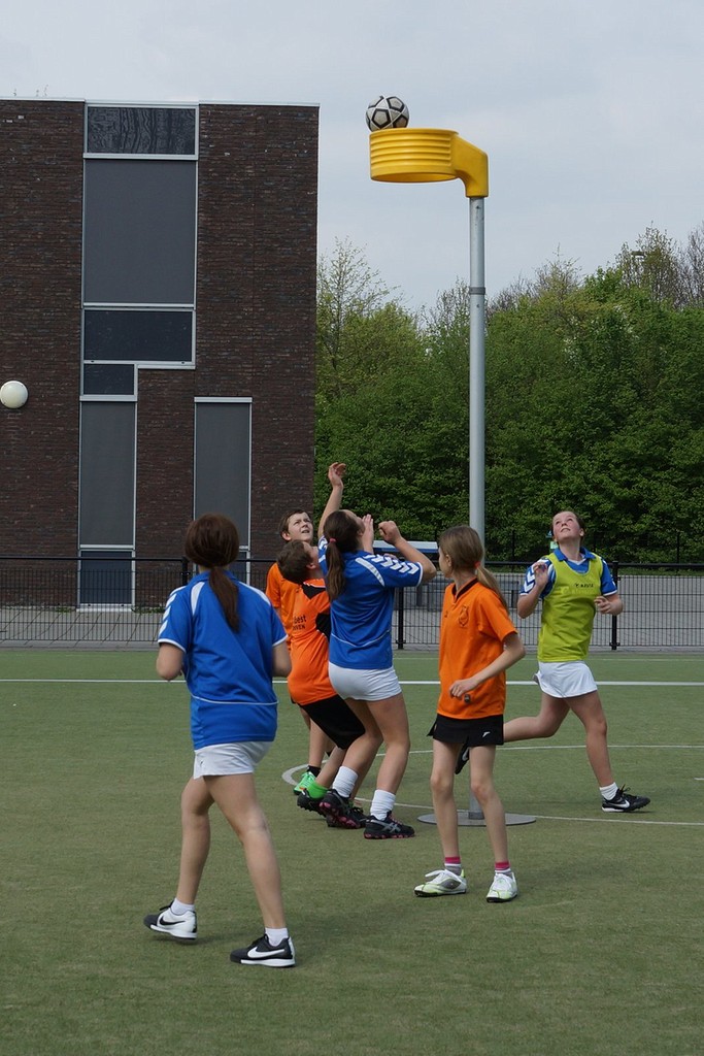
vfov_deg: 43.6
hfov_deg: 29.9
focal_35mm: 45
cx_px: 352
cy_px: 528
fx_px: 1319
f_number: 5.6
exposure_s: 1/640
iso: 100
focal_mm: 30
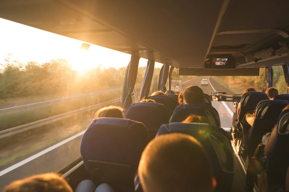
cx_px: 144
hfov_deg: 73.7
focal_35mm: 24
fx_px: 193
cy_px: 96
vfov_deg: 53.1
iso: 200
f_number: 3.2
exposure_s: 1/100
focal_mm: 24
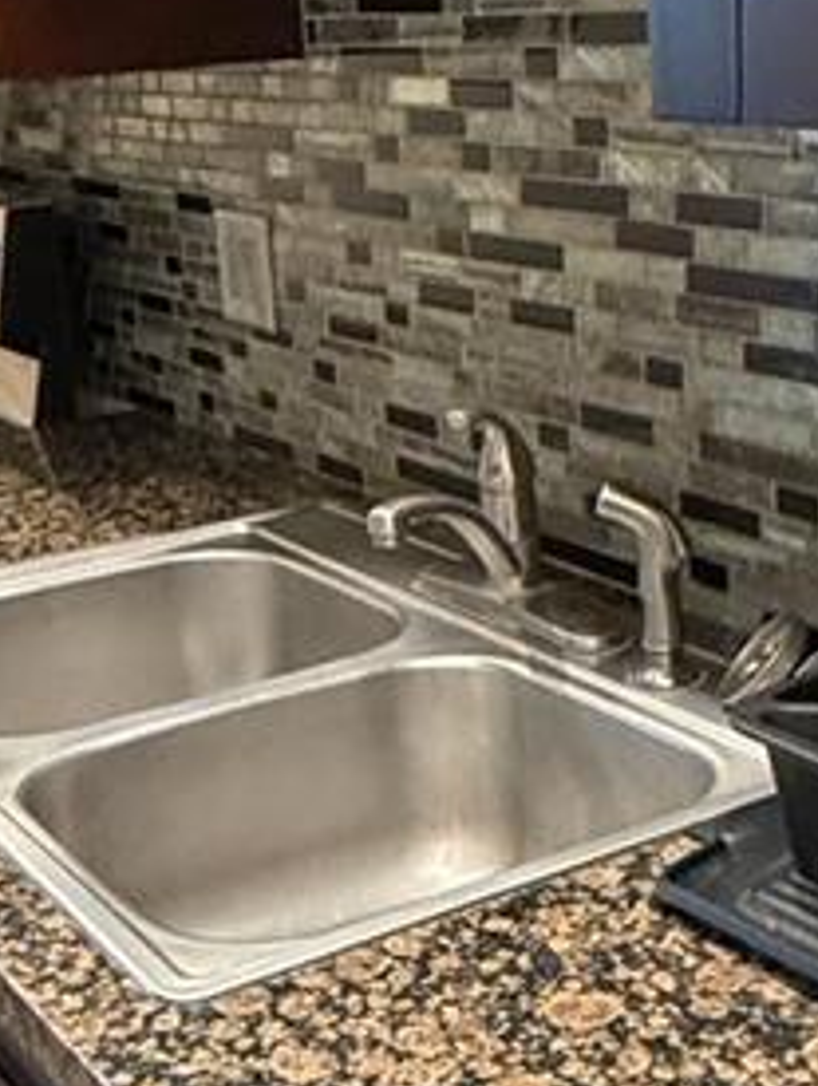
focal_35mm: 61
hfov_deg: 24.1
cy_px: 731
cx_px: 470
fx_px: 1918
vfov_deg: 31.4
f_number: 2.2
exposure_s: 1/60
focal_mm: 2.22
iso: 800
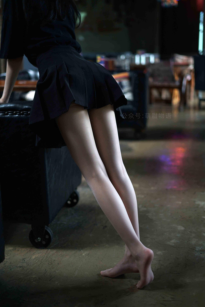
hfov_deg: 27.0
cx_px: 102
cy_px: 154
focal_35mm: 50
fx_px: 426
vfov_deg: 39.6
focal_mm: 50
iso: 200
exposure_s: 1/200
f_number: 1.8
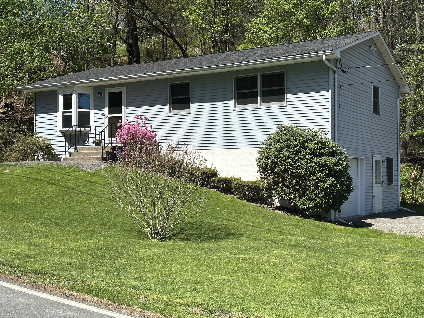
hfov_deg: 39.7
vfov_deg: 30.3
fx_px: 588
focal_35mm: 48
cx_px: 212
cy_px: 159
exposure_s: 1/3731
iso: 64
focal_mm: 6.86
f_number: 1.78
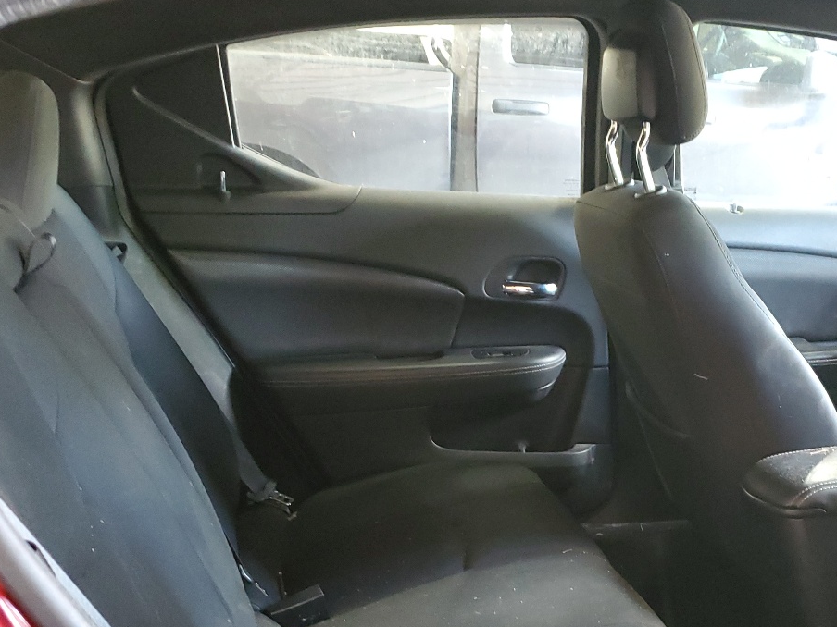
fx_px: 1112
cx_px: 604
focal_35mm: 46
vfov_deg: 30.9
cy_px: 478
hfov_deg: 40.3
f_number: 1.5
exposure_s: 1/24
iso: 330
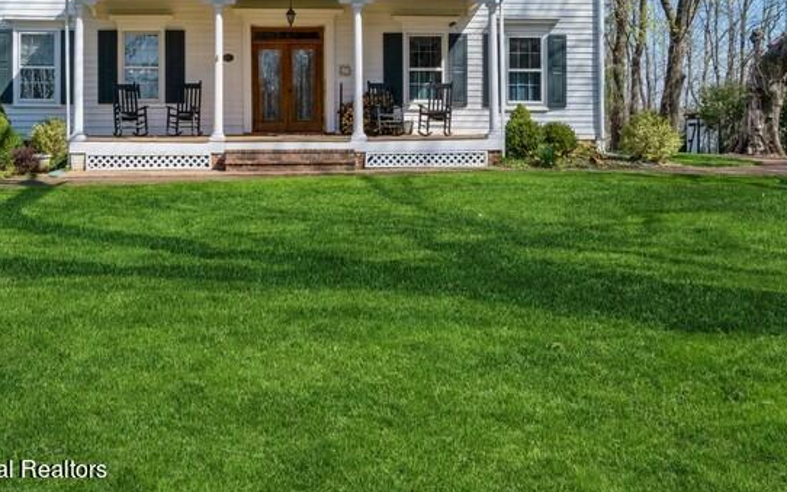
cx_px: 301
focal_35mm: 44
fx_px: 944
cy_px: 73
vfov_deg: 28.4
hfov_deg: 44.9
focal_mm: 26
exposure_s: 1/100
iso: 100
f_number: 11
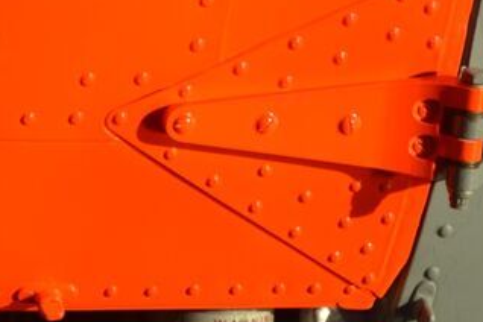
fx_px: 4454
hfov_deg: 6.1
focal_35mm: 332
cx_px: -320
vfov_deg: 4.1
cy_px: -244
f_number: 7.1
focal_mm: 55
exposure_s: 1/200
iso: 100
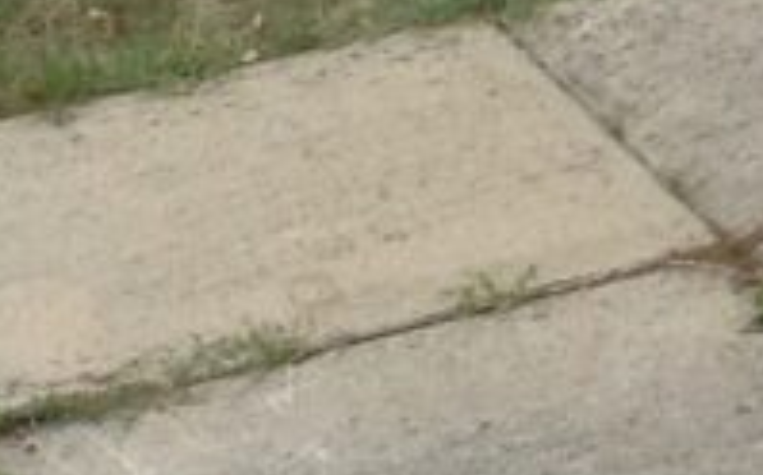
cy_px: -1636
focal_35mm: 279
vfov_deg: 4.3
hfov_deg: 6.4
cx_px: 2860
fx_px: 5797
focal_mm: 4.28
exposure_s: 1/521
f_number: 2.4
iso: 50
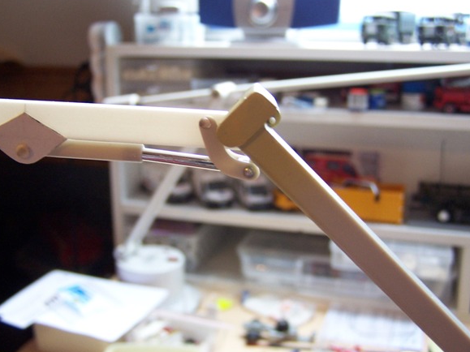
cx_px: 225
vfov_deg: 34.3
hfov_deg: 44.8
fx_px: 570
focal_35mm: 42
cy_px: 161
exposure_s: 1/30
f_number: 2.8
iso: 140
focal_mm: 6.3
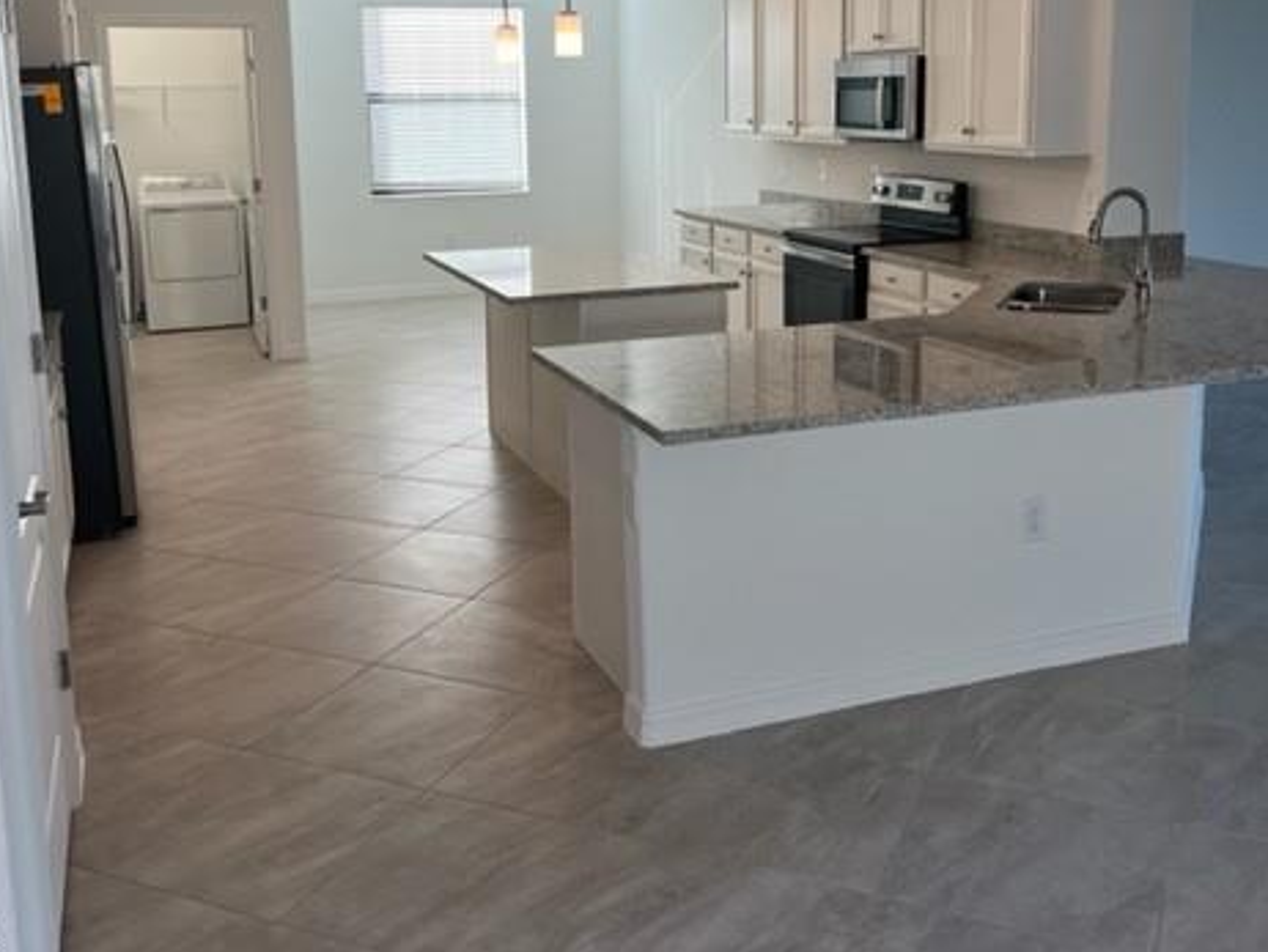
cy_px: 296
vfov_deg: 39.1
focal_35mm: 36
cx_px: 664
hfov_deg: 51.3
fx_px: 1319
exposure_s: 1/161
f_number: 1.6
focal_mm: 5.1
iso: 50
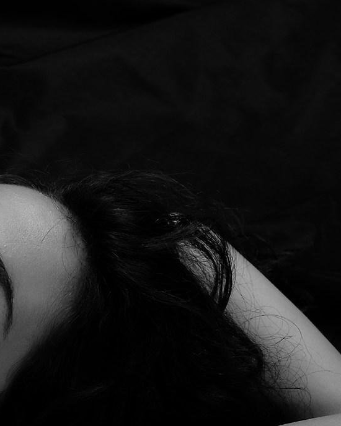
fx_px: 3471
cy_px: 308
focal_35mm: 275
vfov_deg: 7.0
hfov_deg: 5.6
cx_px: 62
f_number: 5.6
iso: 200
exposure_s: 1/160
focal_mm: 56
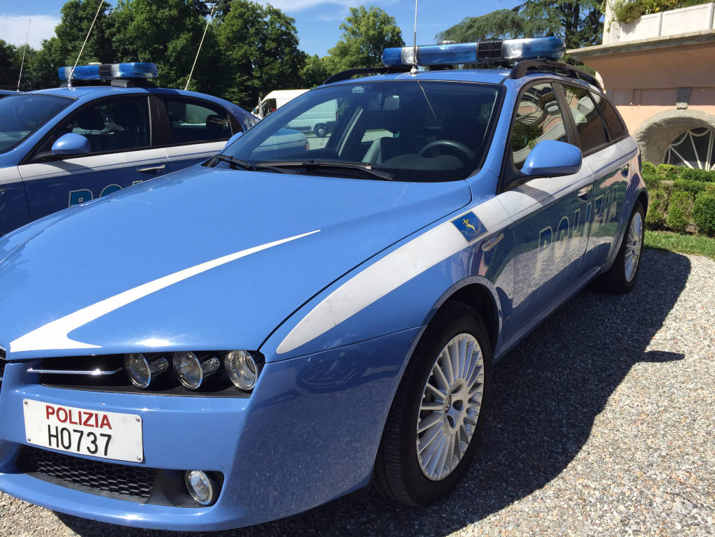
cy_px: 268
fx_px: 599
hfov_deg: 61.7
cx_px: 358
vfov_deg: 48.2
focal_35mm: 29
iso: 32
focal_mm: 4.15
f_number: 2.2
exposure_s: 1/1464
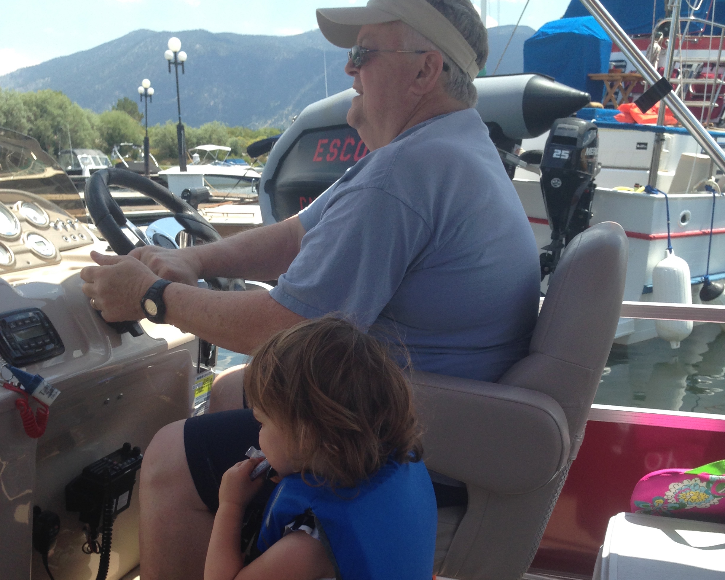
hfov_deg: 42.9
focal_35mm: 43
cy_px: 418
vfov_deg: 34.3
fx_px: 923
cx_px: 363
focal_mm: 4.12
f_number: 2.4
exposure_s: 1/834
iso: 50
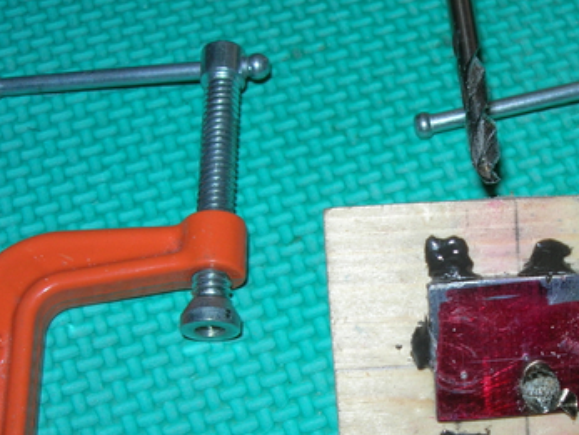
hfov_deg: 27.1
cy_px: 327
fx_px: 1172
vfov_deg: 20.9
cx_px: 479
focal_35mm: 70
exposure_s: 1/60.1
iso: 64
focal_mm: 7.8
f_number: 4.8
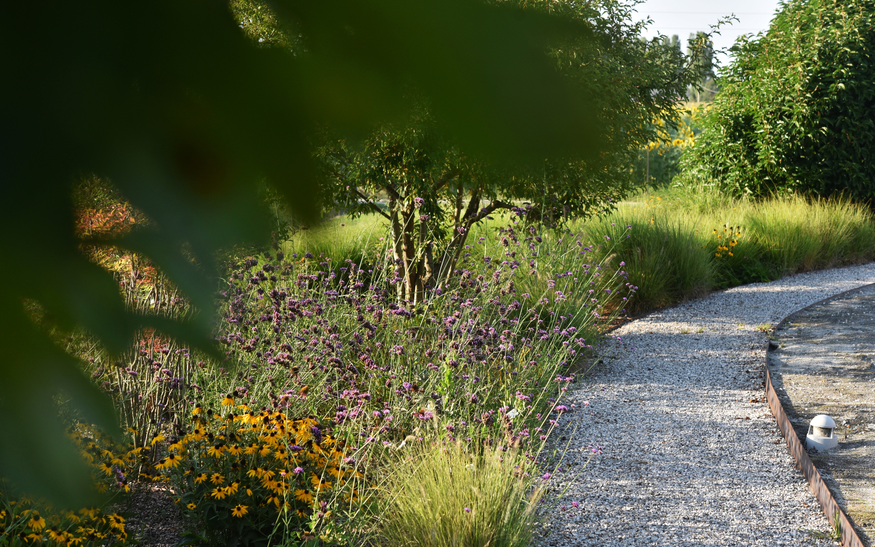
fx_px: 1502
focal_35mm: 63
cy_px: 294
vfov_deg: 20.6
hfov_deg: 32.5
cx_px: 440
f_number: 5.6
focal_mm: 60
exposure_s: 1/640
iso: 320
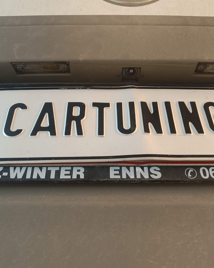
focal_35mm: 33
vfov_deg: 54.2
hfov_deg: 44.6
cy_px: 131
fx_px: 261
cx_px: 106
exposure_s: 1/25
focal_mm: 5.59
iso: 1146
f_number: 1.88
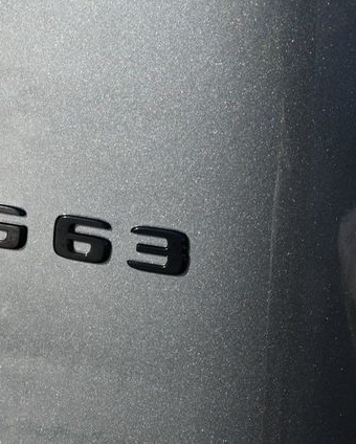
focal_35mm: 119
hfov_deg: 12.9
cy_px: 221
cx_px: 71
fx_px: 1565
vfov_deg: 16.1
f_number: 8
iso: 160
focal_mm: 42
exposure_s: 1/250
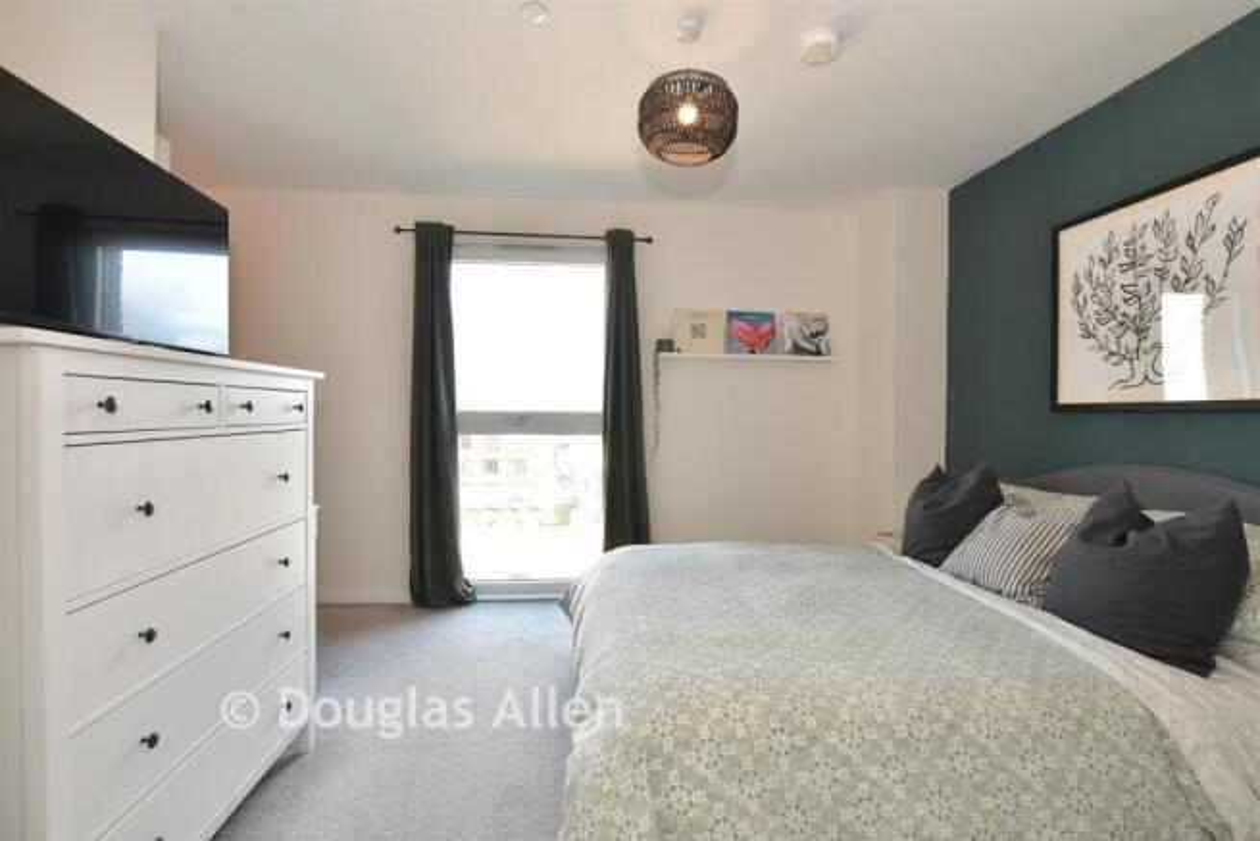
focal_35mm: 15
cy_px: 420
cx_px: 630
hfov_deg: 100.4
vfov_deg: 77.4
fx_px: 525
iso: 125
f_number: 8
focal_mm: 10
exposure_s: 1/8
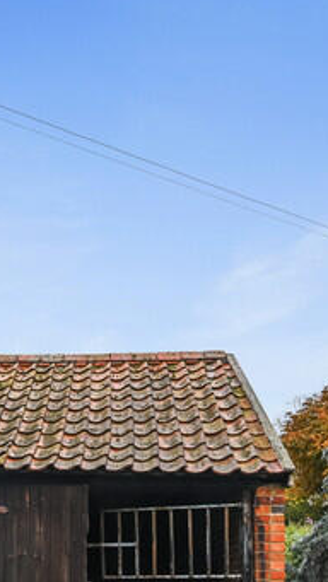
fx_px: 680
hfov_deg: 26.8
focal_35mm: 44
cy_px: 576
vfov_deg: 40.8
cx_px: 91
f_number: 8
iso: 500
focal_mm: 14
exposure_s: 1/160
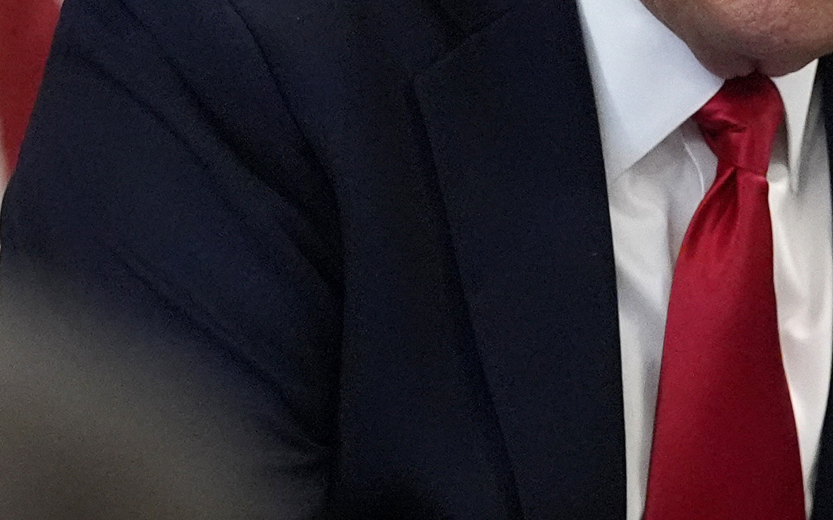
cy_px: 136
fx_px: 14686
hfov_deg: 3.2
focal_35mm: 647
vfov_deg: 2.0
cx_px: 736
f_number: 3.2
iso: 6400
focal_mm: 143
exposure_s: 1/1000
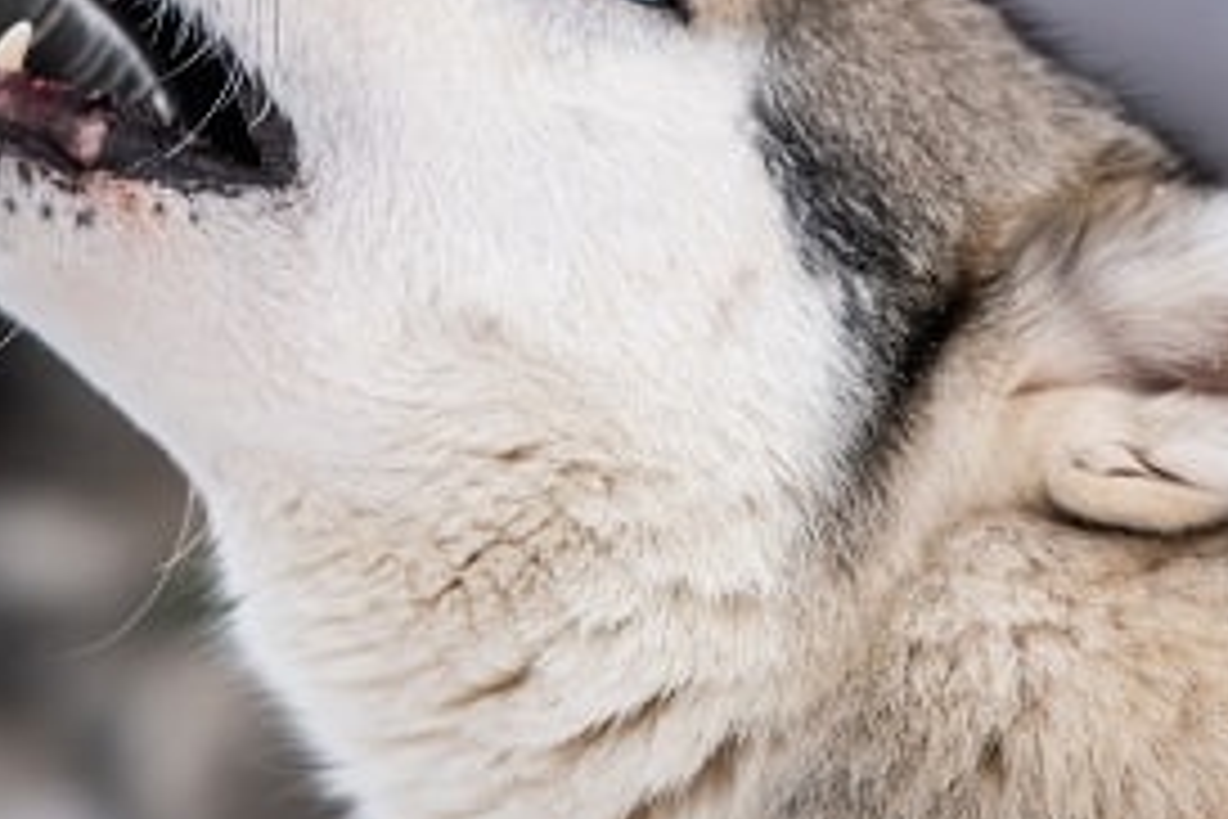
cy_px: 414
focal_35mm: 384
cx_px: 315
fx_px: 13098
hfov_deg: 5.4
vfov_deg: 3.6
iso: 640
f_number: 3.2
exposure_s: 1/2000
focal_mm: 175
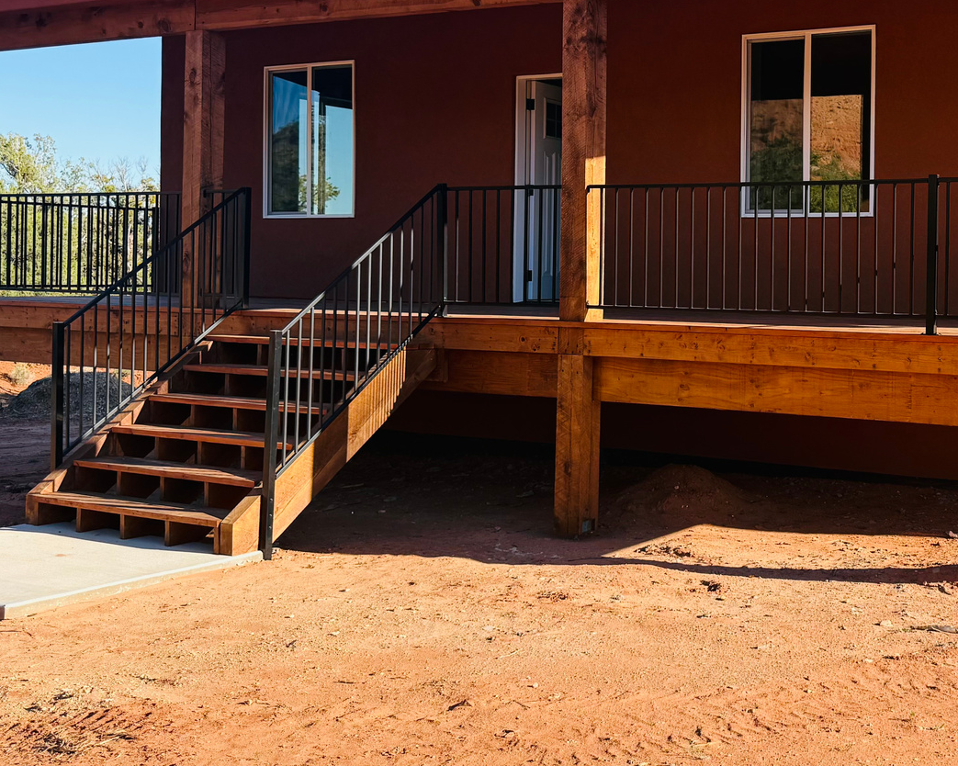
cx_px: 835
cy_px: 266
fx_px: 1304
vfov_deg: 32.5
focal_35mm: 46
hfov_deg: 38.0
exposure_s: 1/1727
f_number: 1.78
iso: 80
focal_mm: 6.76
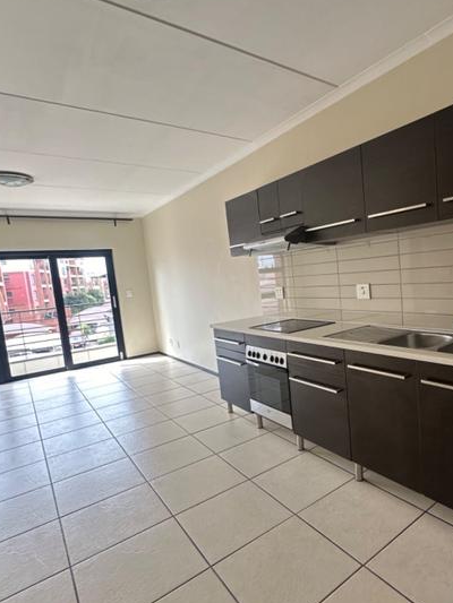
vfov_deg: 79.0
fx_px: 366
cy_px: 310
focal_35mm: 21
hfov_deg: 61.5
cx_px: 311
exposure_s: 1/99
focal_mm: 2.22
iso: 125
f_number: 2.2
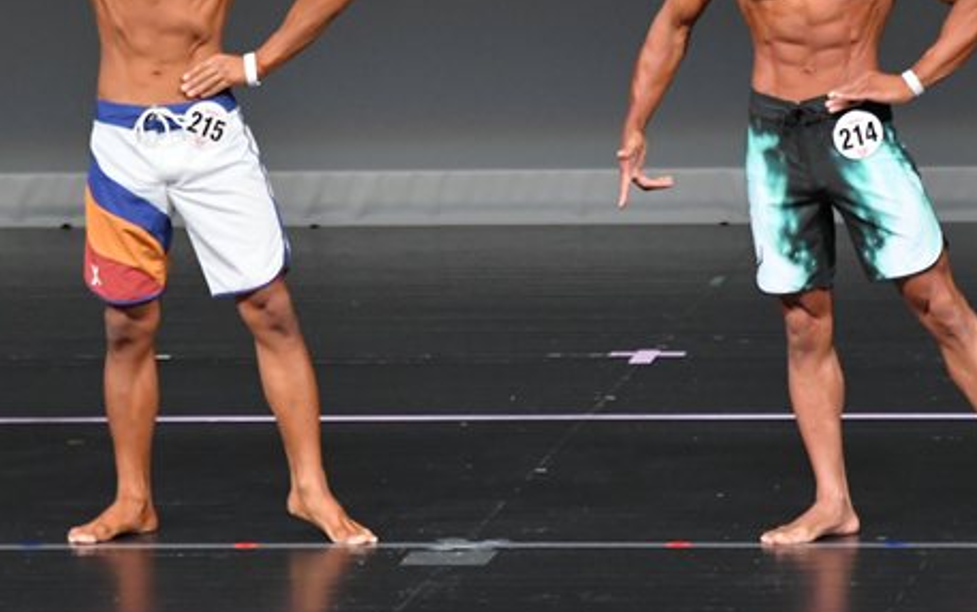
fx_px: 13798
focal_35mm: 518
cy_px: 167
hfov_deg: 4.1
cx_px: 585
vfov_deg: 2.5
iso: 4000
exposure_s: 1/400
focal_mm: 200
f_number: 5.6
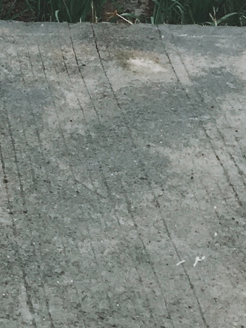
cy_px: -406
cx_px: -213
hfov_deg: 9.8
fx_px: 1356
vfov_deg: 11.8
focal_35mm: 143
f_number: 2.2
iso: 32
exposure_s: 1/2825
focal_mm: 4.15
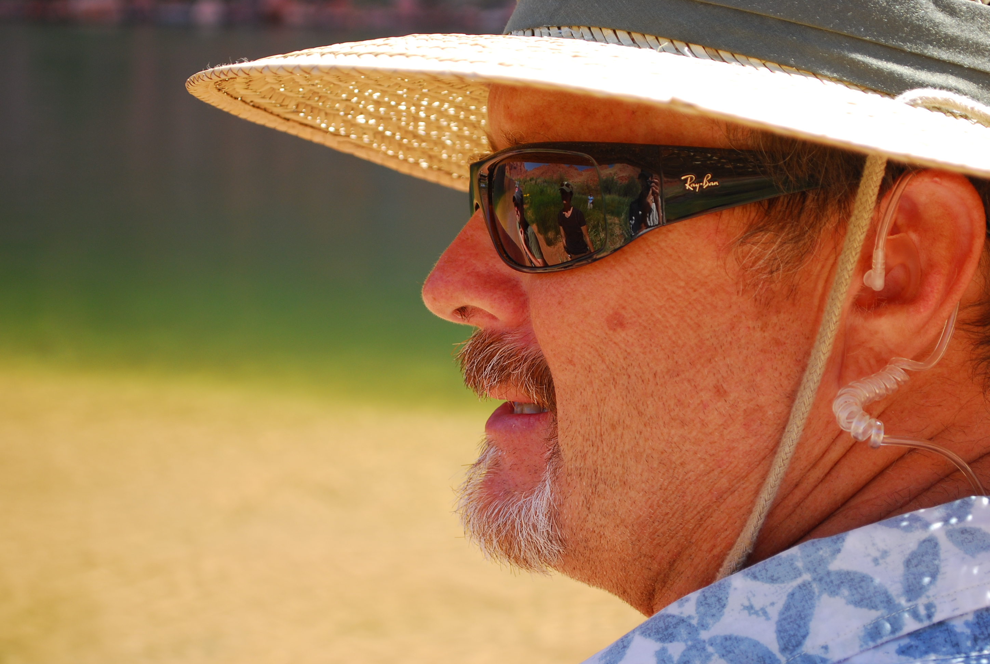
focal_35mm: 75
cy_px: 332
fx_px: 2067
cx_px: 495
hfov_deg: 26.9
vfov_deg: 18.3
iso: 200
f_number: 6.3
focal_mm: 50
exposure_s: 1/160
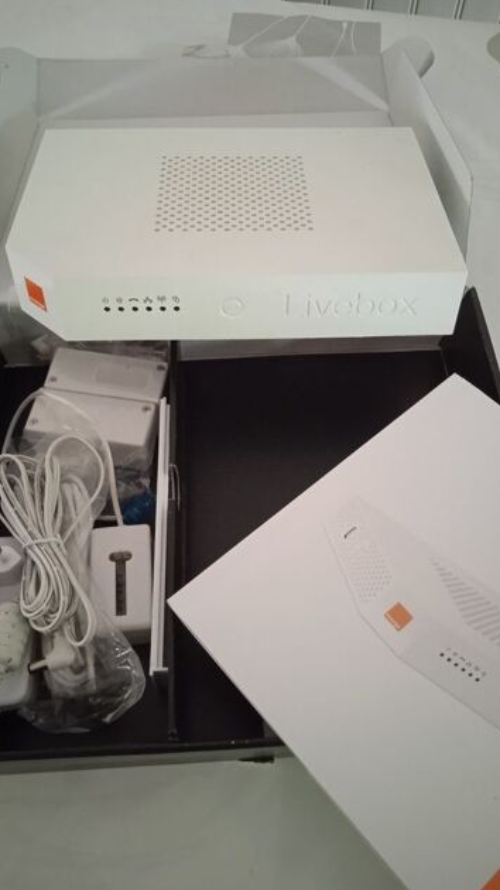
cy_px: 442
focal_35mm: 31
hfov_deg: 37.7
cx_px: 258
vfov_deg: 62.6
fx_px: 731
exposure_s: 1/14.3
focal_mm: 3.43
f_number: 2.2
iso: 1851
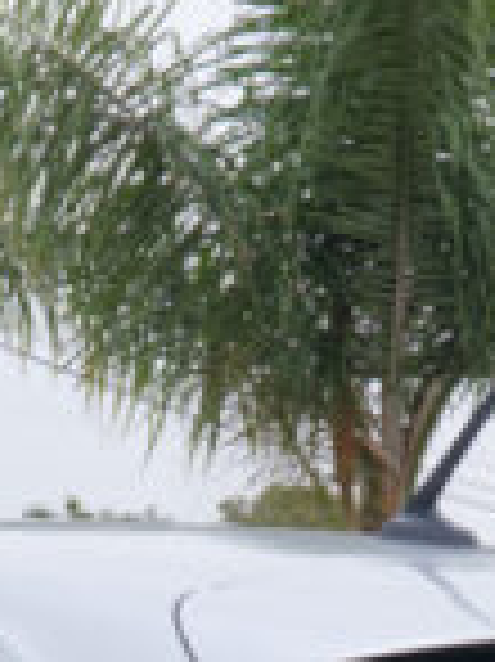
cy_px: 1160
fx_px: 4468
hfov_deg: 6.3
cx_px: -14
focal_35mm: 234
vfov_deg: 8.2
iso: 160
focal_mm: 23.5
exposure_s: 1/125
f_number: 9
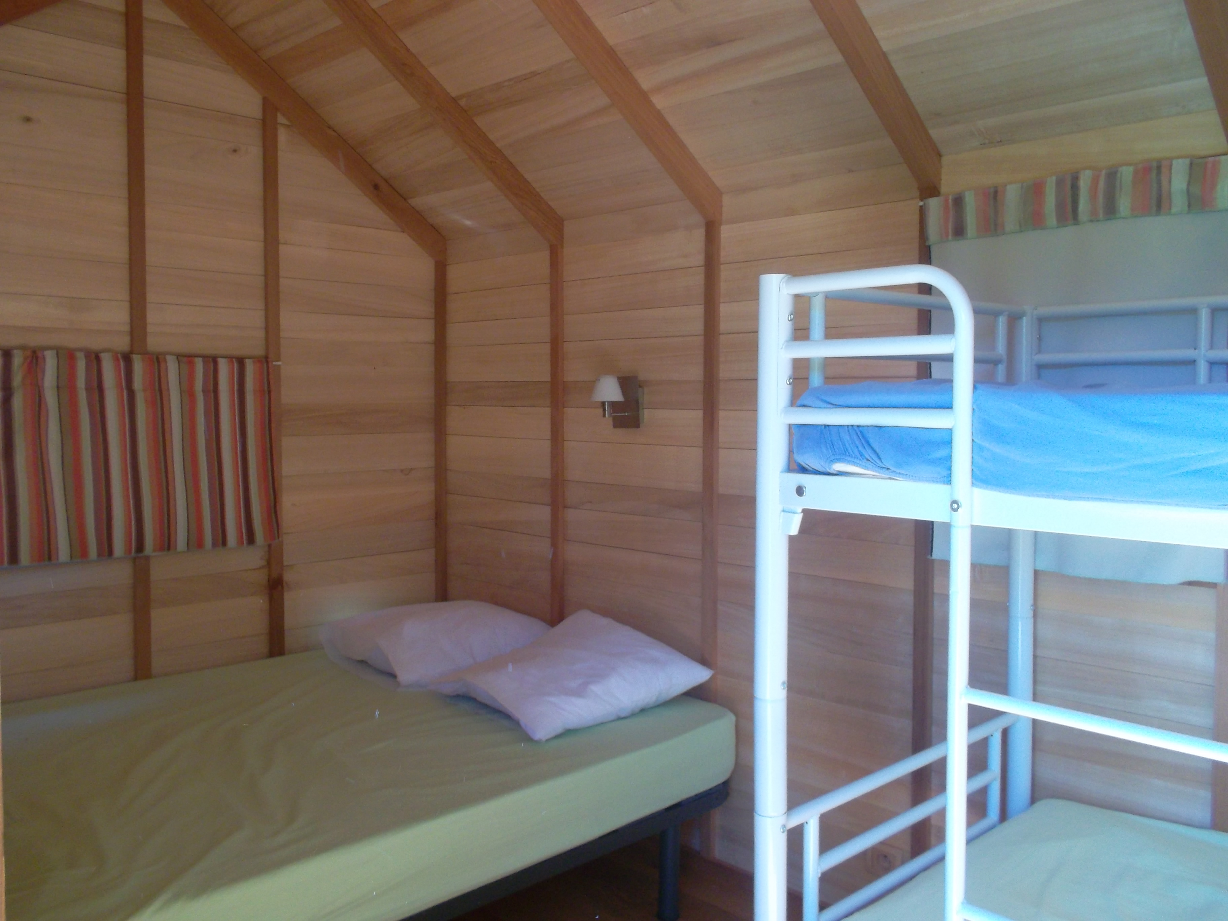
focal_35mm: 28
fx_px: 993
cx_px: 614
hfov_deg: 63.4
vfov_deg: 49.7
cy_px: 460
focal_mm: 4.1
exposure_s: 1/45
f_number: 3.3
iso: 101
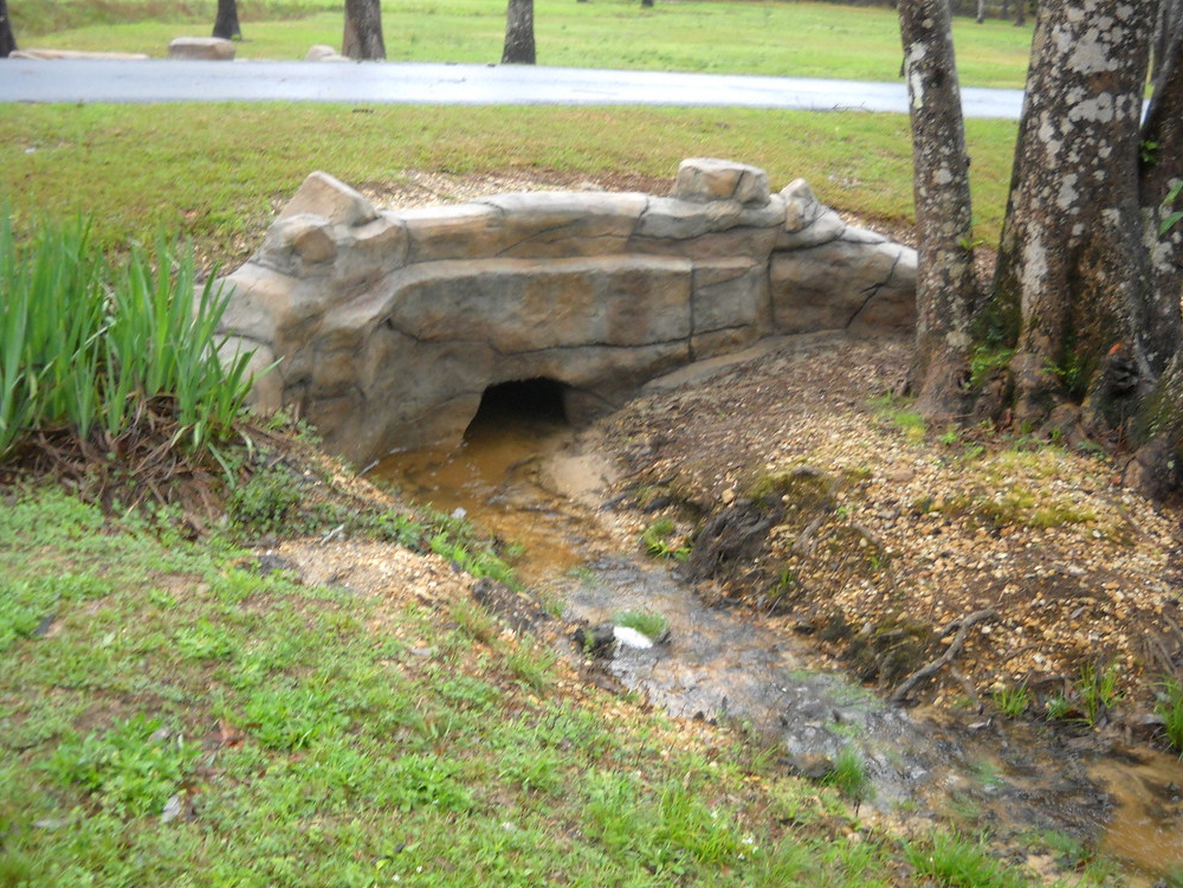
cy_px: 440
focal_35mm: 42
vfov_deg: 34.3
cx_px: 588
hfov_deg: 44.8
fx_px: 1435
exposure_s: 1/60
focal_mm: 6.72
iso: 259
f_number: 3.1
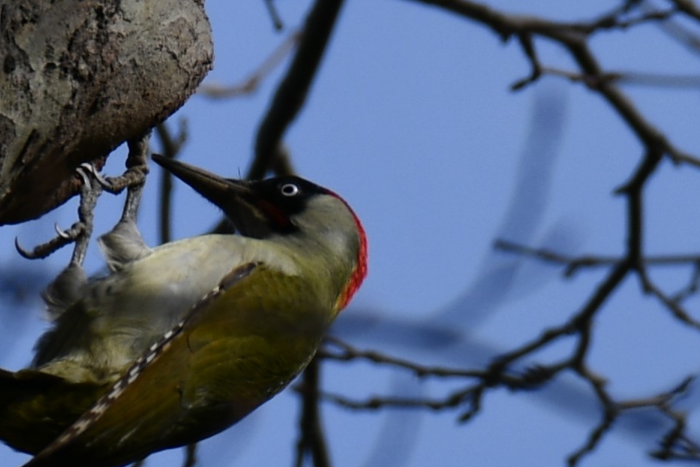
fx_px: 13474
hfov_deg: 3.0
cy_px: 288
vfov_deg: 2.0
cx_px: 175
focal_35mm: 693
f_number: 8
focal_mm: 300
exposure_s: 1/500
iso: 100
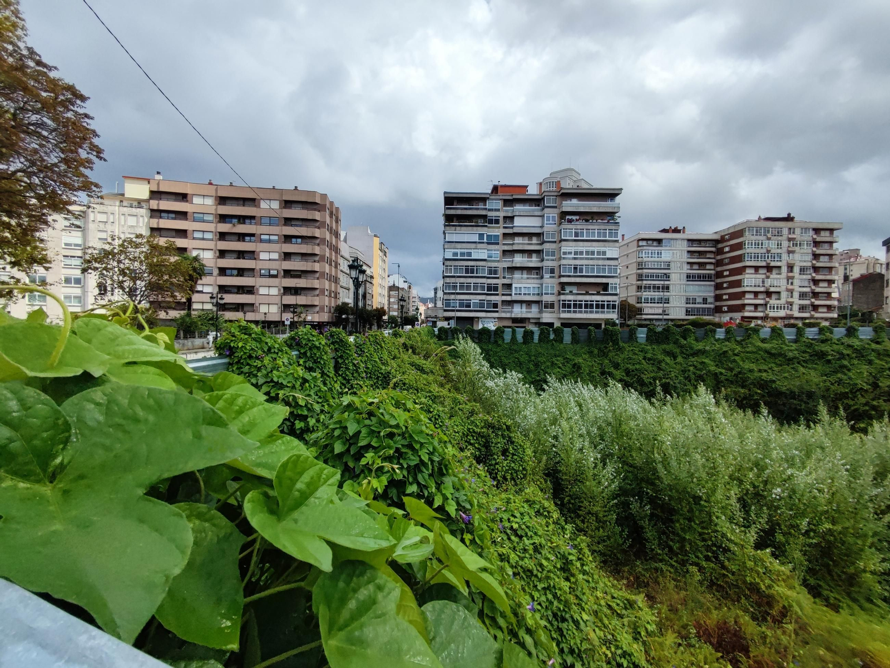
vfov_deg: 81.8
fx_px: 386
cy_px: 334
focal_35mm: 15
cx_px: 445
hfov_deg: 98.1
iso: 50
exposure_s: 1/3507
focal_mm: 1.65
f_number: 2.2
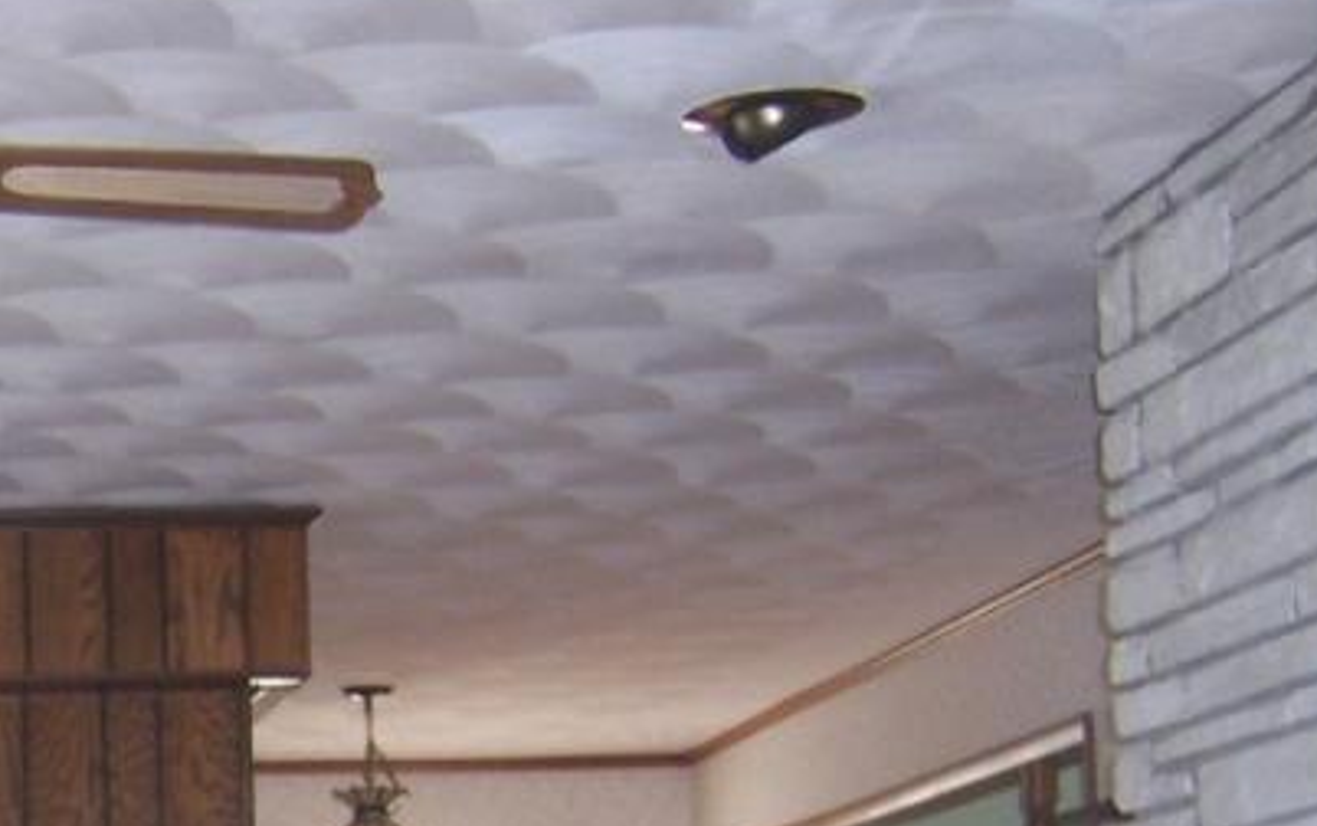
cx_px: -213
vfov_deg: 14.2
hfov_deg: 21.8
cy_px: 1055
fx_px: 3197
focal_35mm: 89
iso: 140
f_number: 2.8
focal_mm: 5.5
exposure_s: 1/60
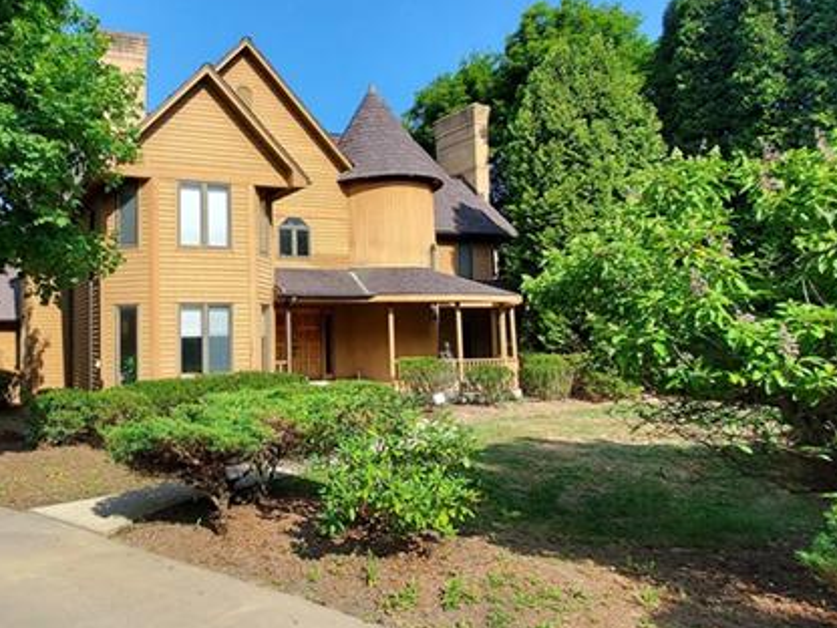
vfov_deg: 54.8
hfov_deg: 65.1
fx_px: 604
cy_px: 282
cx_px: 207
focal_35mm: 25
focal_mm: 1.8
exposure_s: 1/773
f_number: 2.2
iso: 50
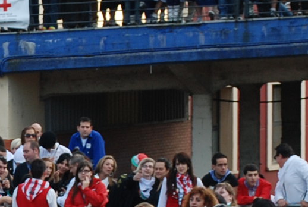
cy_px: 298
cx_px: -162
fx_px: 3739
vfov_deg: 3.2
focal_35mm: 436
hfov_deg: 4.7
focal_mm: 52
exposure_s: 1/125
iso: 200
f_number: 5.6
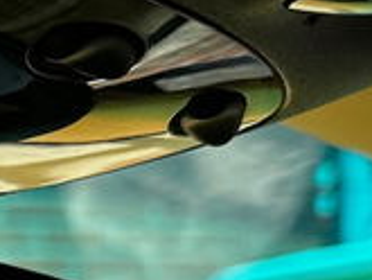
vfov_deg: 6.5
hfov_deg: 8.3
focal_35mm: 223
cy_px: 519
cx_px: -451
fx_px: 2398
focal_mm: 6.86
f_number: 1.78
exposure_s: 1/1199
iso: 64
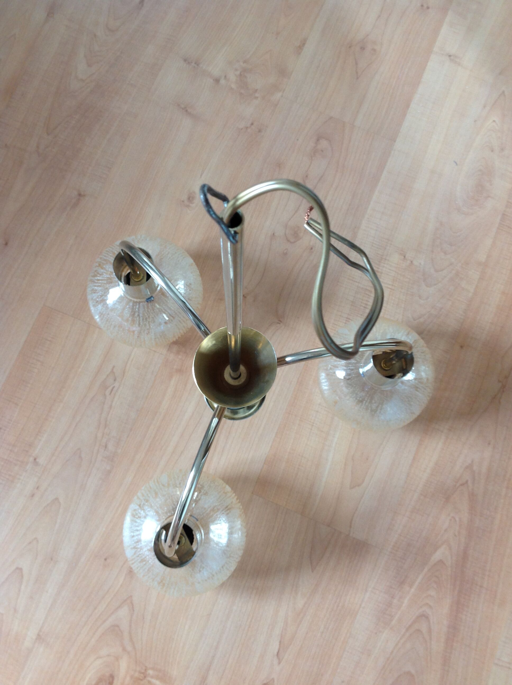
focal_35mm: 35
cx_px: 256
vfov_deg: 52.7
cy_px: 342
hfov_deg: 40.6
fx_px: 692
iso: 64
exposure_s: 1/15
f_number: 2.4
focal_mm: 4.28
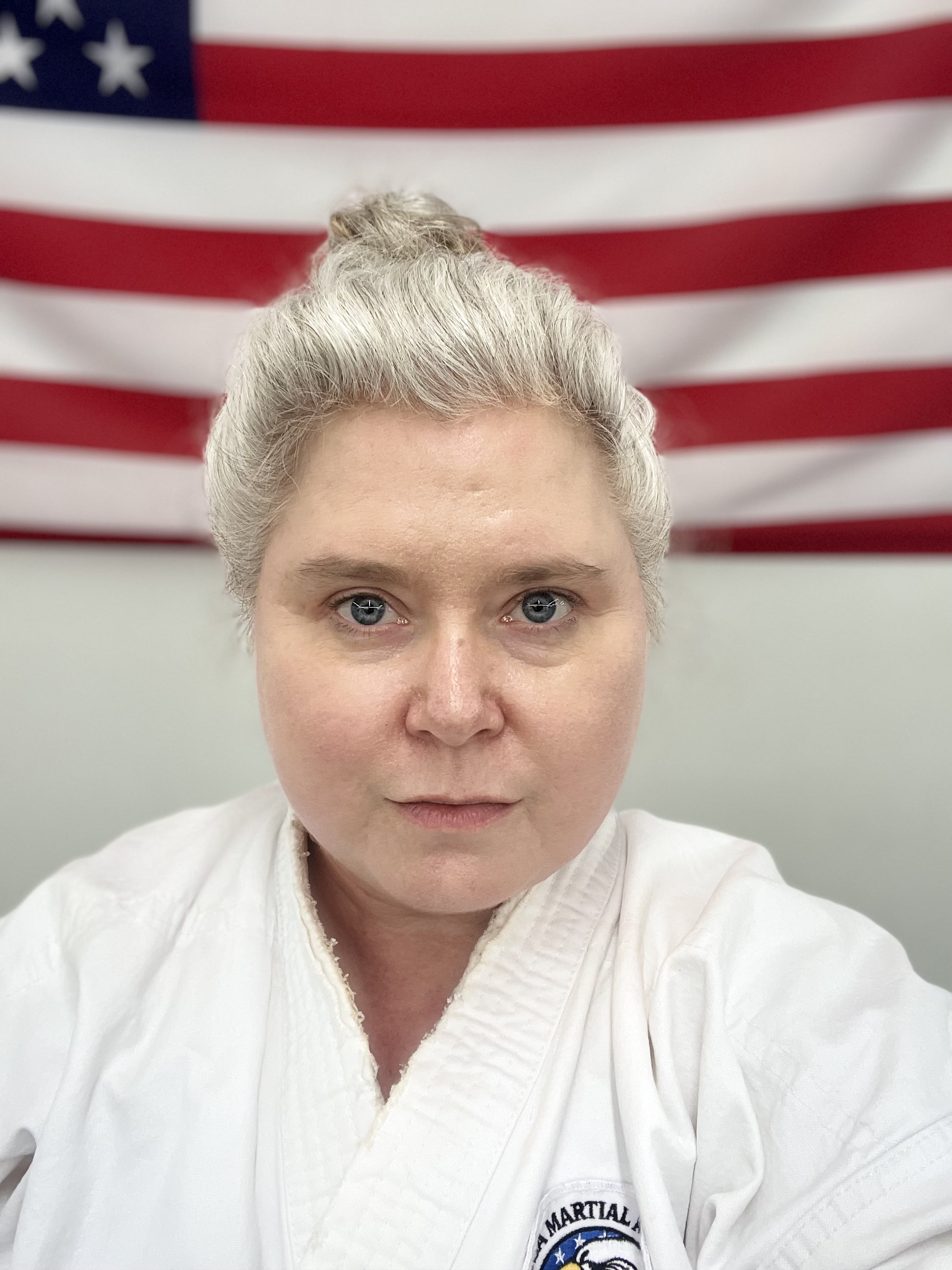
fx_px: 1100
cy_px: 635
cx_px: 476
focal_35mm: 30
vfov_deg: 60.0
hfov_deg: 46.8
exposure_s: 1/60
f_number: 2.2
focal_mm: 2.71
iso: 160
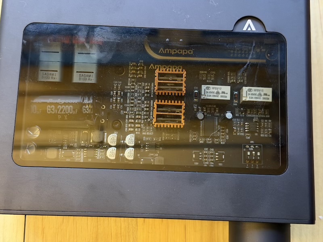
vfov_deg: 30.3
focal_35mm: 48
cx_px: 162
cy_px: 121
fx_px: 448
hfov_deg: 39.7
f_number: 1.78
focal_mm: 6.76
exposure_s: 1/20
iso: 640
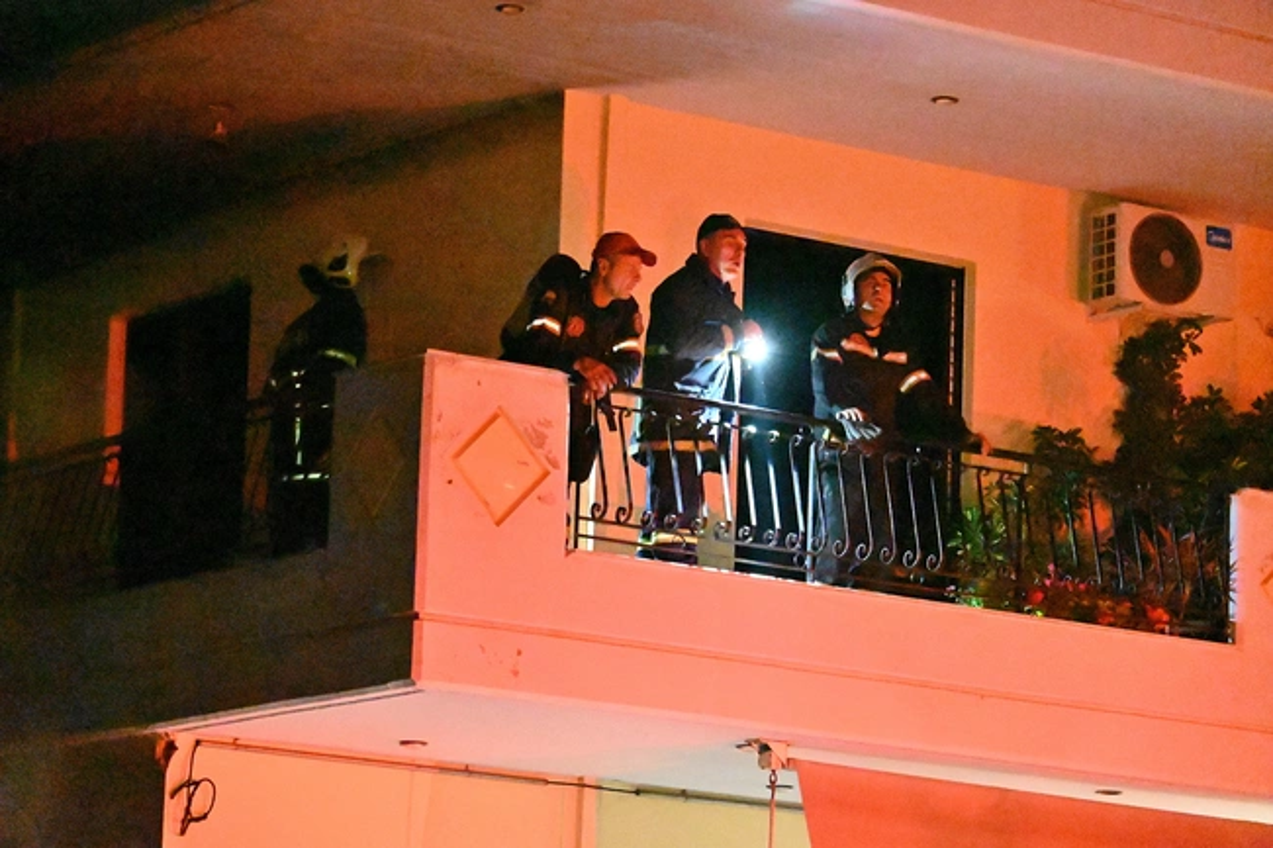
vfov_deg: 9.5
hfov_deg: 14.3
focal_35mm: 144
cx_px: 636
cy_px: 424
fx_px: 5090
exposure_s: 1/60
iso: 51200
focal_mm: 96
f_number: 5
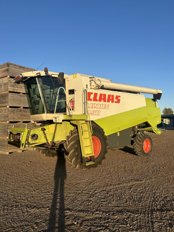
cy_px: 116
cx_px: 87
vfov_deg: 67.3
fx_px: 174
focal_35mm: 26
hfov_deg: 53.1
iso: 50
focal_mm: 5.7
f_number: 1.5
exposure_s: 1/2353
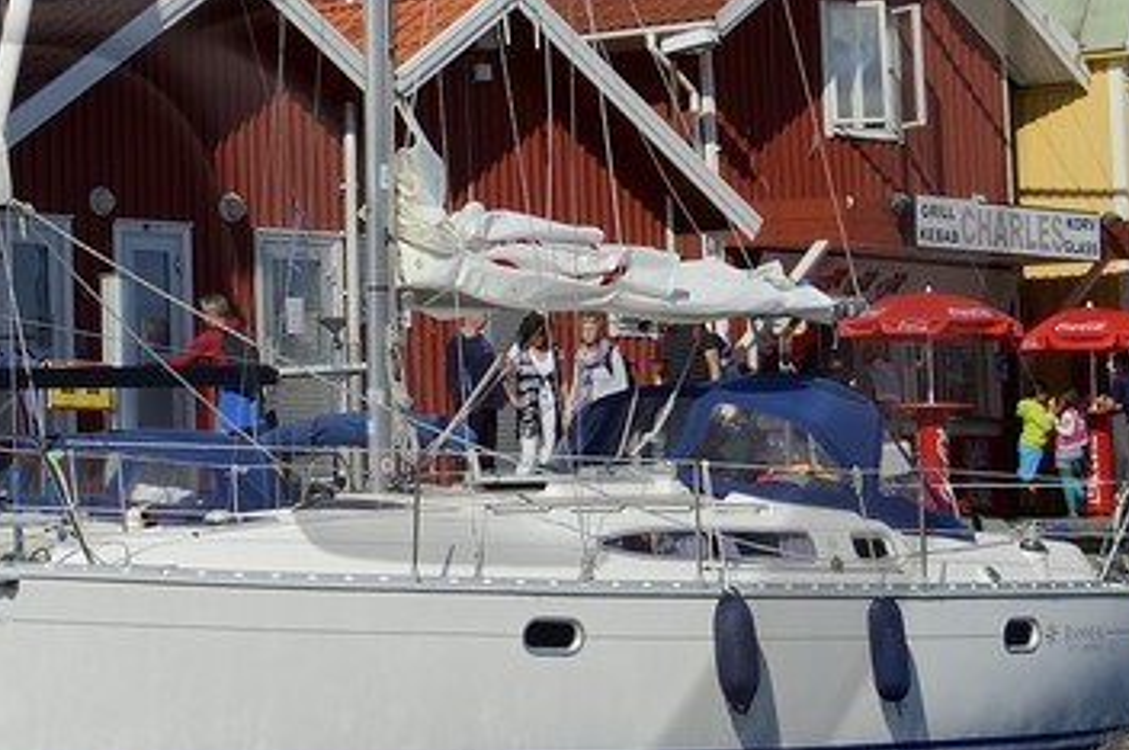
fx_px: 4418
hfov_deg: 14.0
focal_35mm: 141
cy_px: 45
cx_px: -318
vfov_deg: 9.7
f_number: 14
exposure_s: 1/320
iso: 200
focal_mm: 31
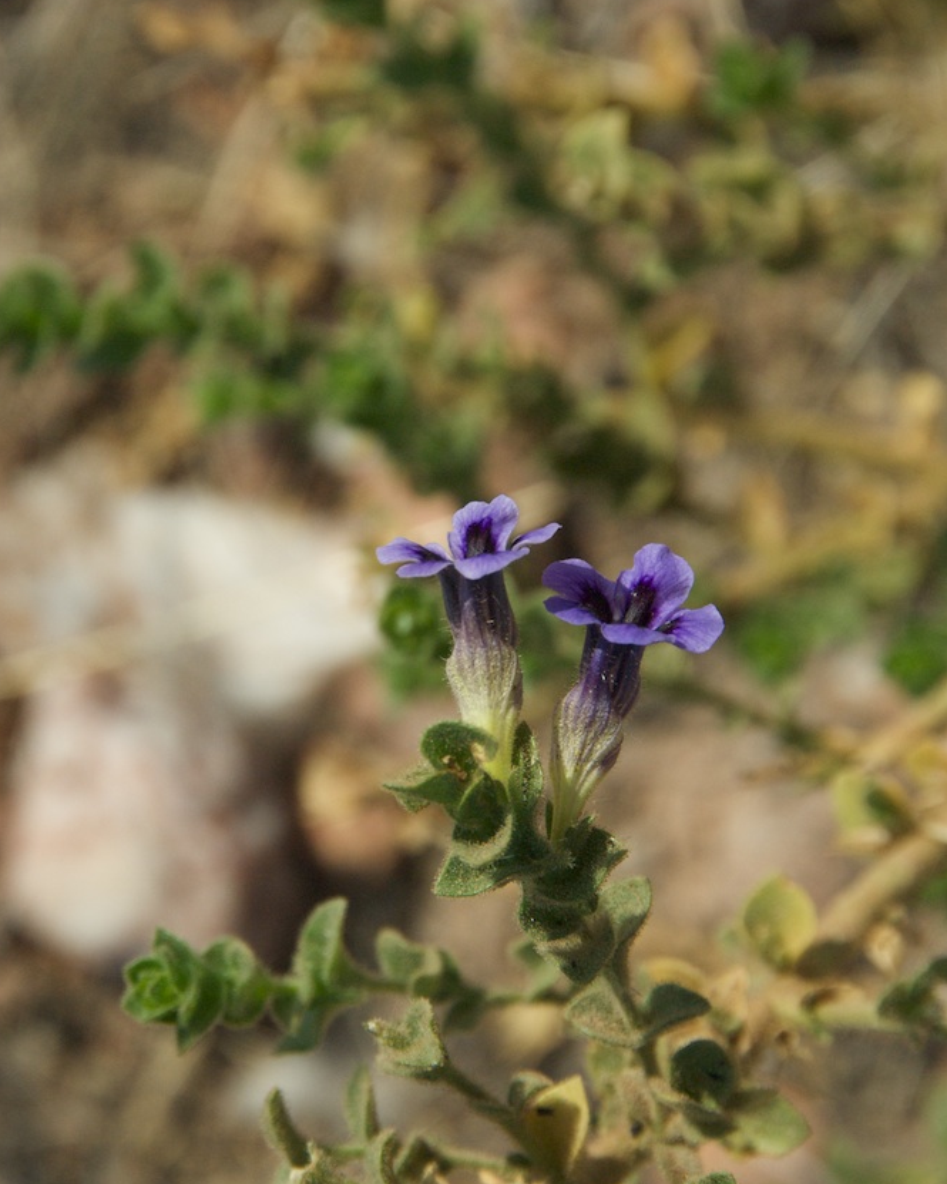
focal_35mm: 339
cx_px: 472
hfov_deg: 4.6
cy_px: 651
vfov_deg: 5.7
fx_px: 11874
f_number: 13
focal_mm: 200
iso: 320
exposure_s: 1/400
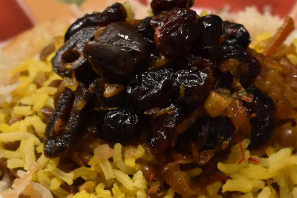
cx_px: 169
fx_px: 1270
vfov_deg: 8.9
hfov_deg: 13.3
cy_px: 199
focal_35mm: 154
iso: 1600
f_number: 4.5
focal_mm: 34
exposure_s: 1/60
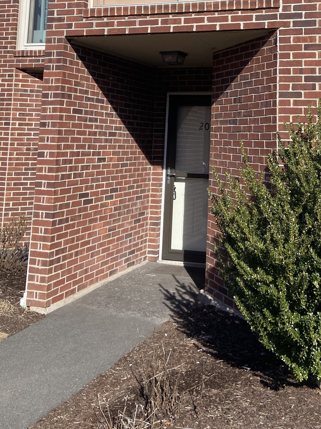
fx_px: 556
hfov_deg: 31.9
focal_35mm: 45
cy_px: 69
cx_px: 216
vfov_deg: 39.9
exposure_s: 1/1866
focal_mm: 4.25
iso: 32
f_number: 1.8
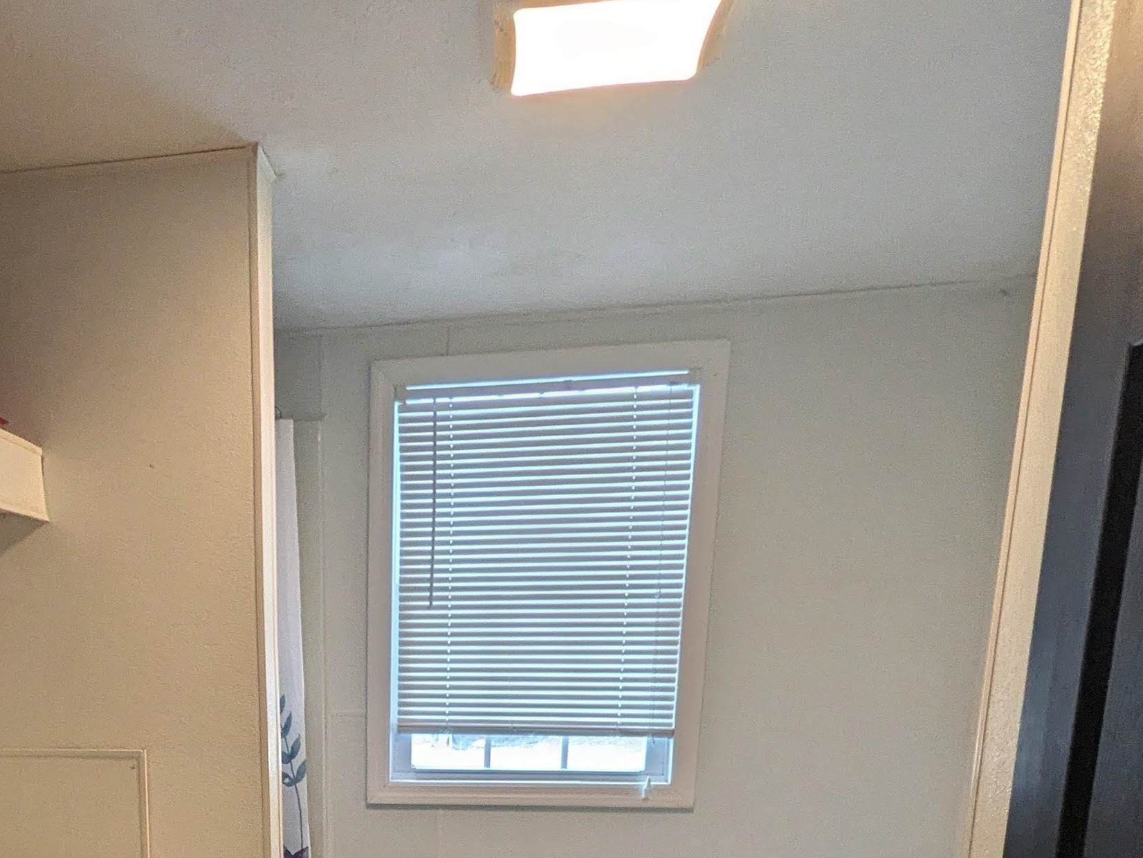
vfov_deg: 50.1
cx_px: 246
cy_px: 679
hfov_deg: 62.2
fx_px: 859
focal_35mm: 26
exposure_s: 1/60
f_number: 2.2
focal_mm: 1.83
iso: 206
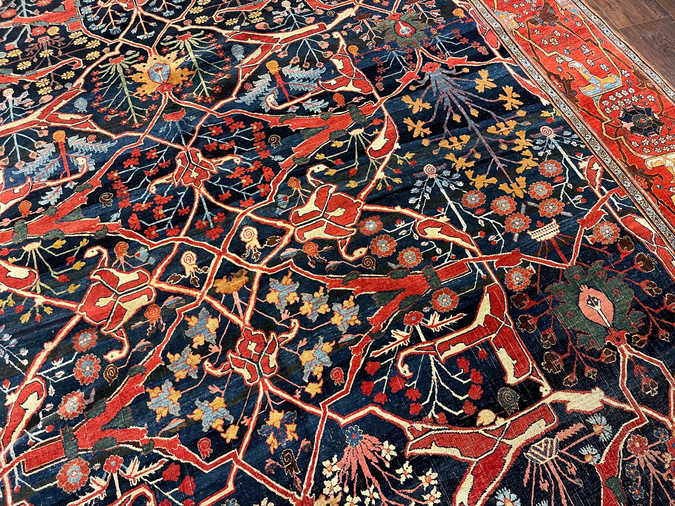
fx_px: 507
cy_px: 253
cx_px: 338
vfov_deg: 53.1
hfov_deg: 67.3
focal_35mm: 26
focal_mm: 5.1
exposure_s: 1/60
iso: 250
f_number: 1.6
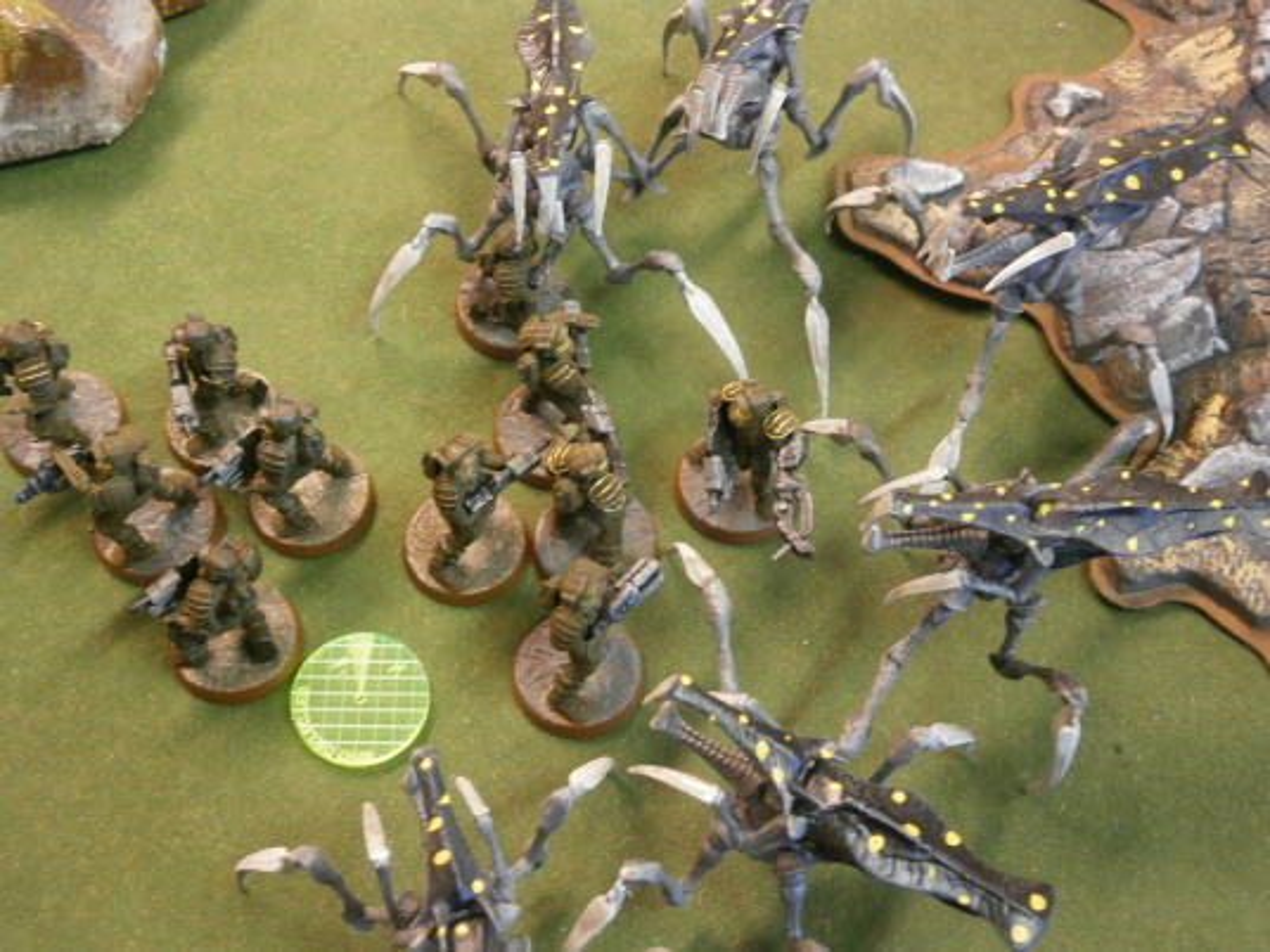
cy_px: 476
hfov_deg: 40.4
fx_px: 1724
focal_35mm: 47
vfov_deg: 30.9
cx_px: 635
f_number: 3.4
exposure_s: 1/8
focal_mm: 8.3
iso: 200
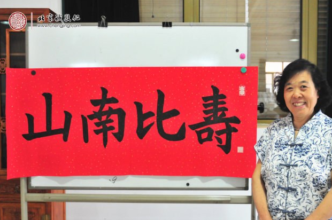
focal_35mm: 40
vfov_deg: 33.3
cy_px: 117
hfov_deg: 48.5
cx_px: 181
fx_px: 368
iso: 1600
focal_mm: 24
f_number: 2.8
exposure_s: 1/320
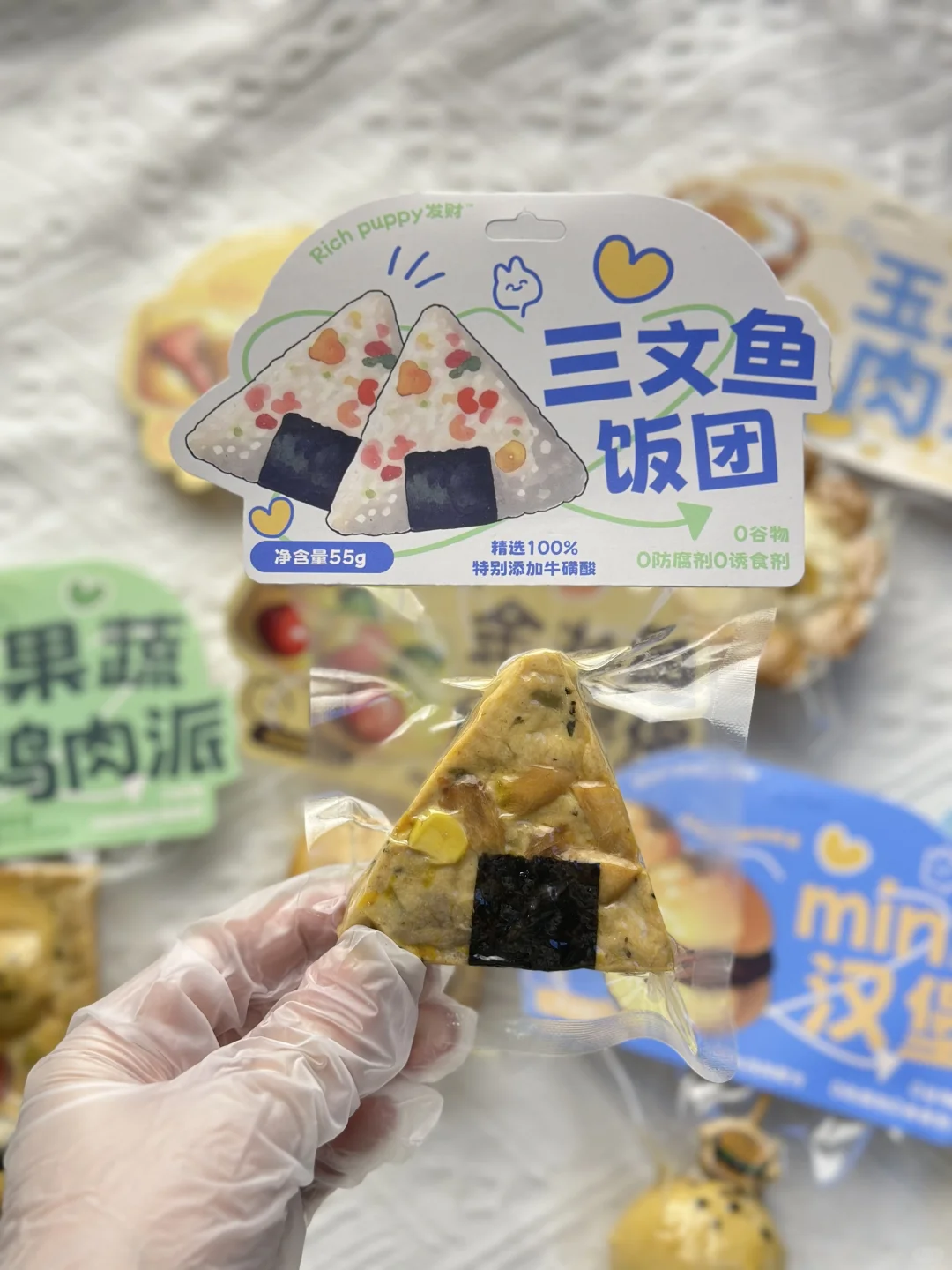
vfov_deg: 39.7
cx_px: 476
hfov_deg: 30.3
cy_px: 635
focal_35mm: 48
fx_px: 1760
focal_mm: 6.86
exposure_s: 1/100
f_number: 1.78
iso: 80
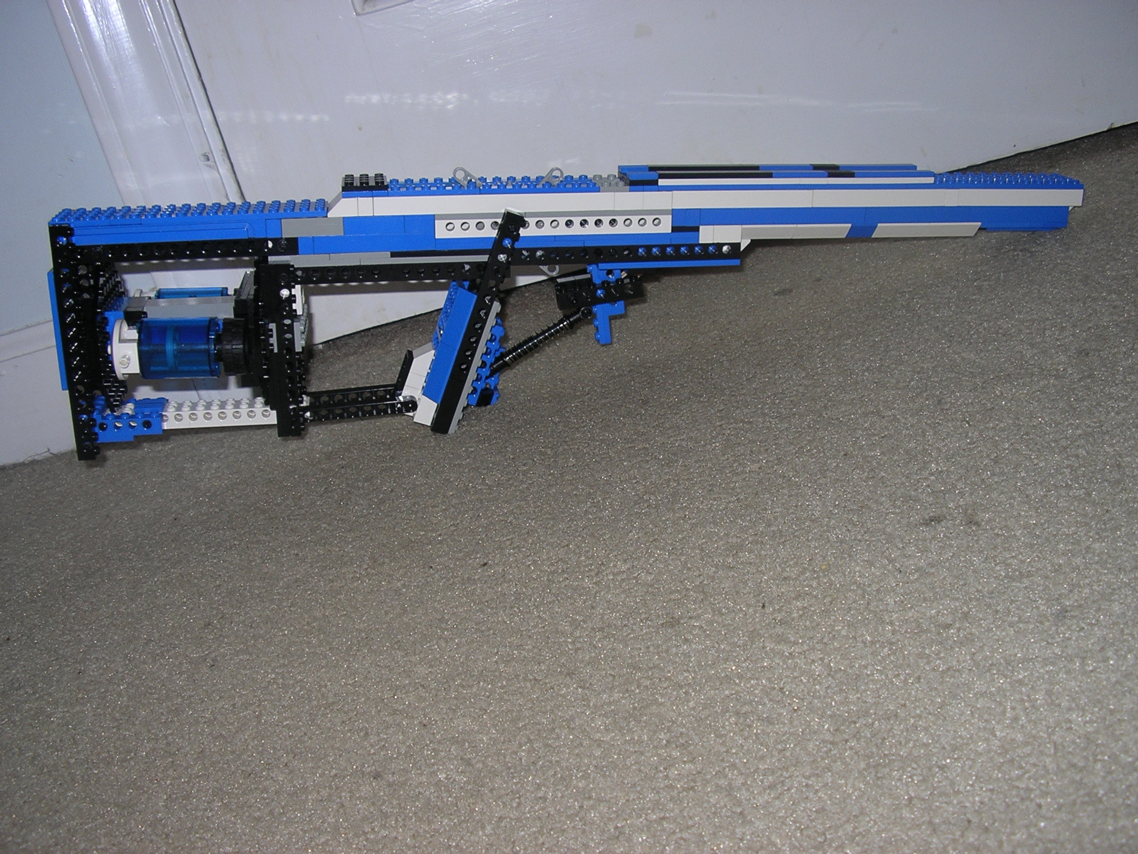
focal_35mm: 38
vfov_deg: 37.7
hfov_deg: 49.0
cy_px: 427
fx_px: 1249
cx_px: 569
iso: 50
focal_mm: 5.8
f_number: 2.9
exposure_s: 1/60
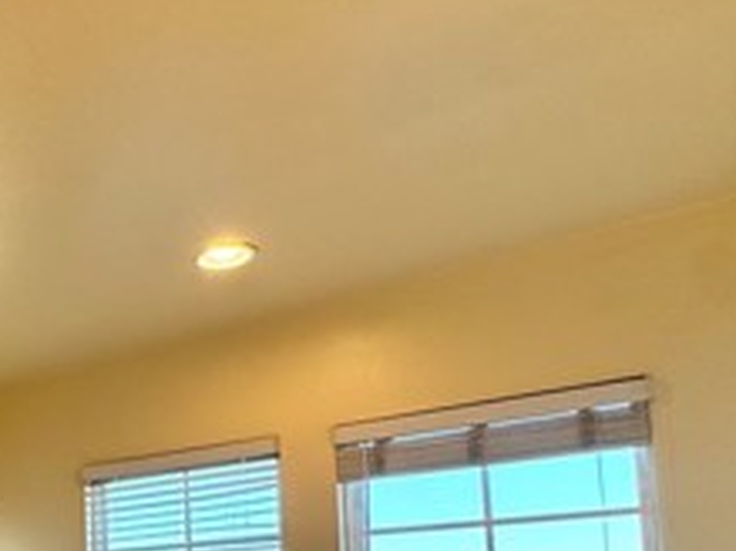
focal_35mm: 41
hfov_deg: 37.1
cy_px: 551
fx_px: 871
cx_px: -104
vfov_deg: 32.3
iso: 40
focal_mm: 2.22
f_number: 2.2
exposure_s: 1/133
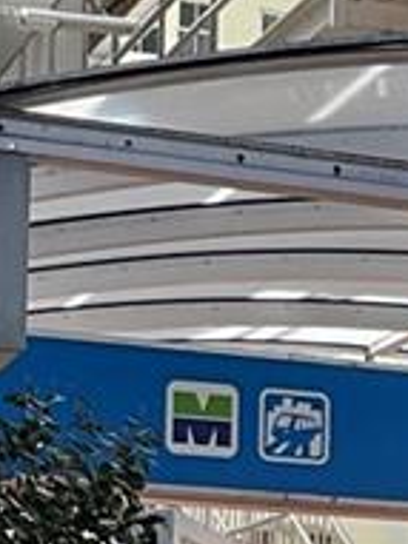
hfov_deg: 8.0
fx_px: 2863
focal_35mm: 182
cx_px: 545
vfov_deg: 10.7
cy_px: 638
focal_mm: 3
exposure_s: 1/606
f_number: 1.8
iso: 25
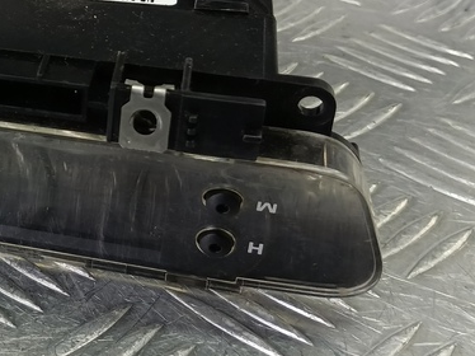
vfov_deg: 23.0
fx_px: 864
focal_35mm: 63
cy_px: 80
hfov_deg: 27.5
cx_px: -74
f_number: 1.6
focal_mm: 4.11
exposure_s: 1/50
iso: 160
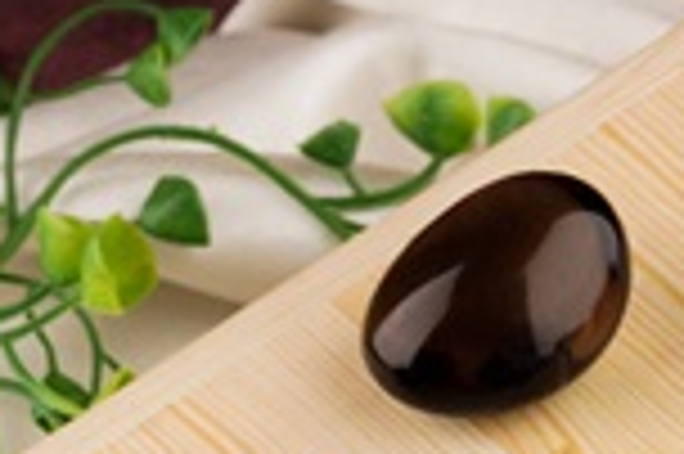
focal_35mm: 386
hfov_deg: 5.3
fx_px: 7326
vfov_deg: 3.5
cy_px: 910
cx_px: 738
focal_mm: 90
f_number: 16
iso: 125
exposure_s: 1/160
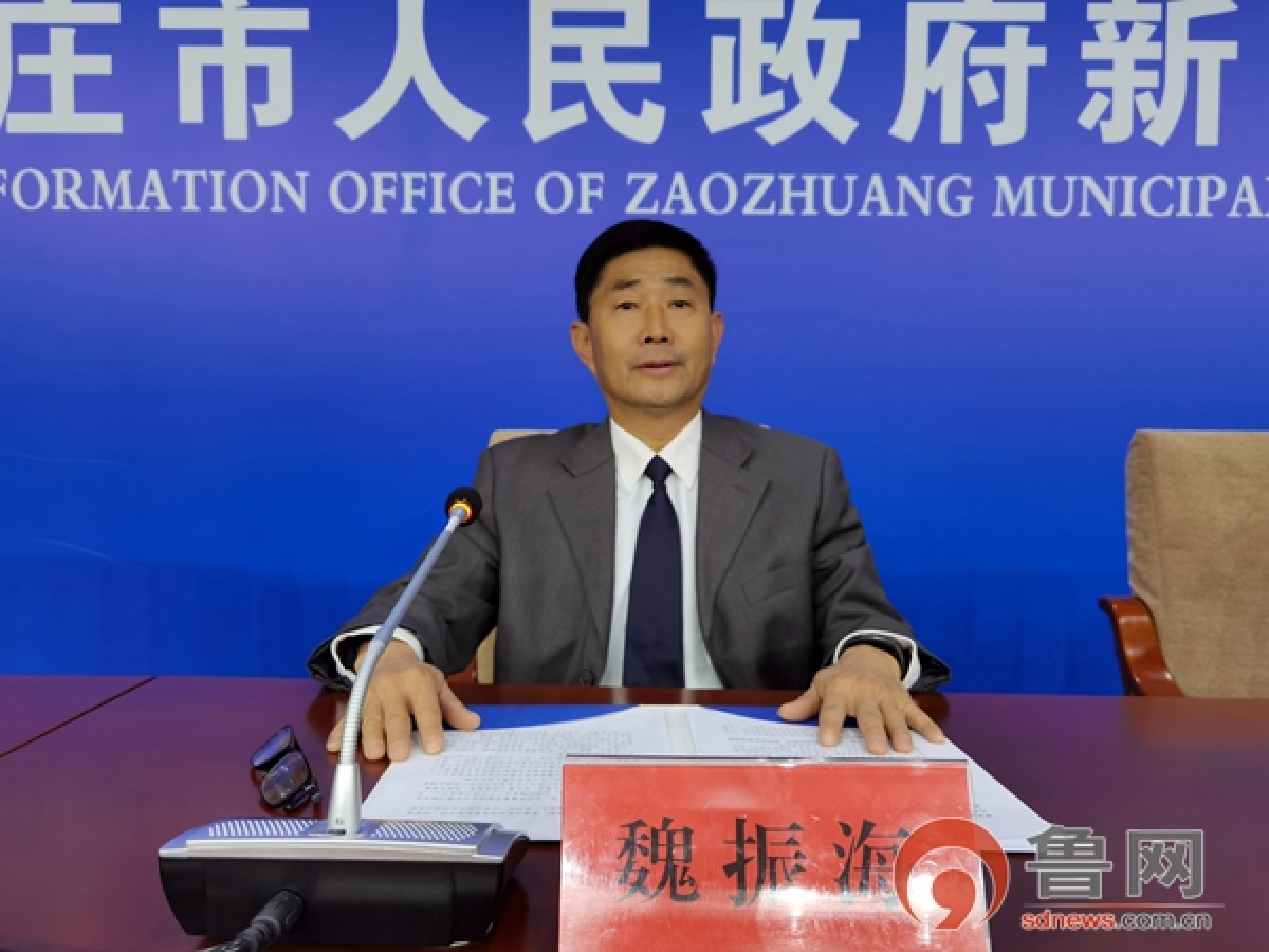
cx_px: 634
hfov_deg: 65.3
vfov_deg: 51.4
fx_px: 990
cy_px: 476
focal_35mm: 27
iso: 50
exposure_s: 1/100
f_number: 1.9
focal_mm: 6.71
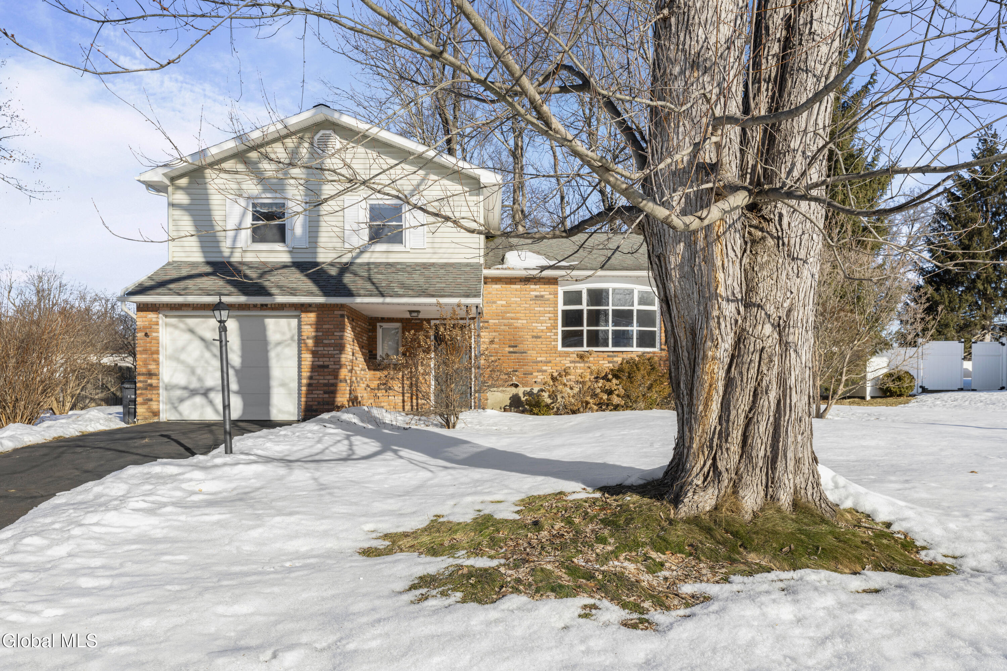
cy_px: 336
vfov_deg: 55.3
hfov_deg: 76.3
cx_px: 504
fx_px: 640
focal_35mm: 23
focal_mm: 22.9
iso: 100
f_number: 7.1
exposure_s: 1/500
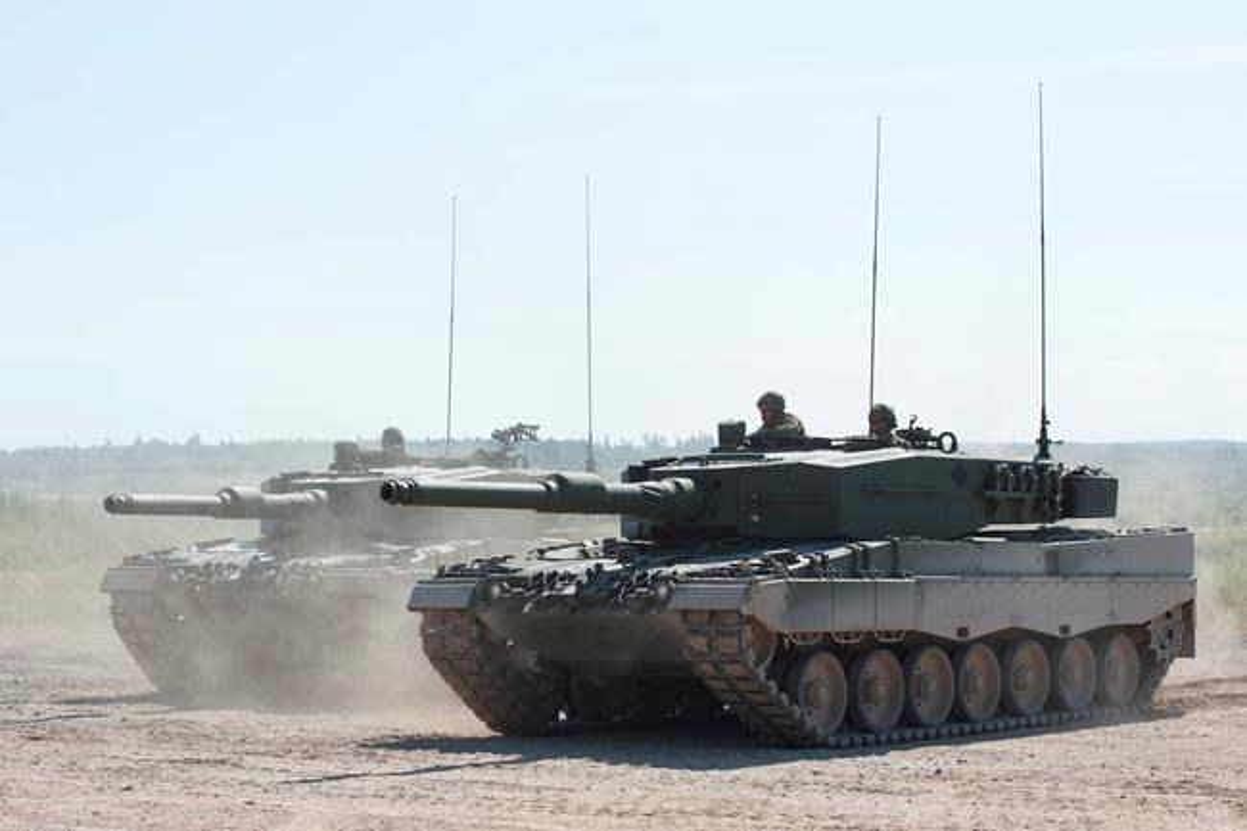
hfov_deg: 25.4
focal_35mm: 80
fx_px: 2770
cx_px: 624
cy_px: 416
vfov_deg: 17.1
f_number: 8
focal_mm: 80
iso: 400
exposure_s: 1/800
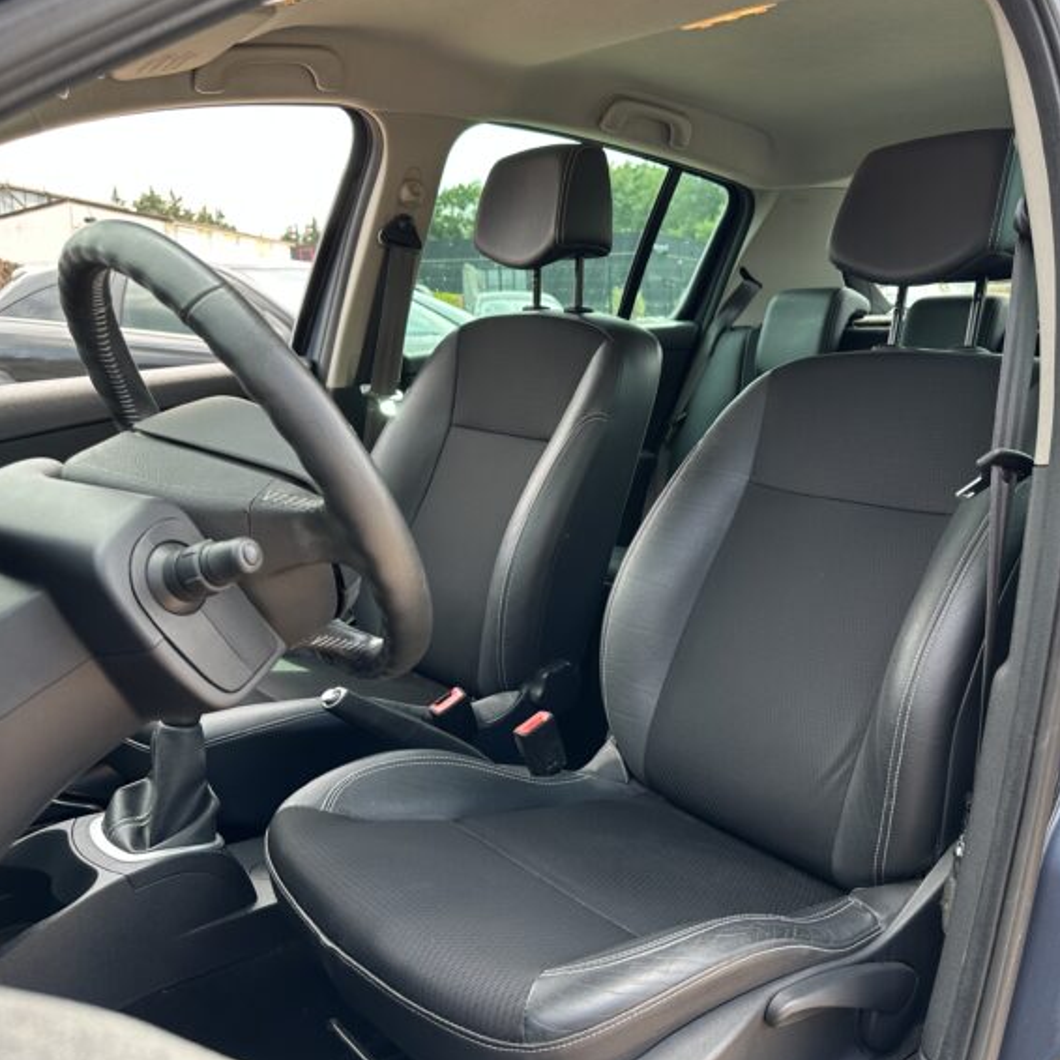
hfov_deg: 53.6
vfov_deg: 54.0
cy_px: 521
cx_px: 644
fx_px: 1039
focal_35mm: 30
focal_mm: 6.86
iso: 80
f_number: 1.78
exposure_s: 1/203
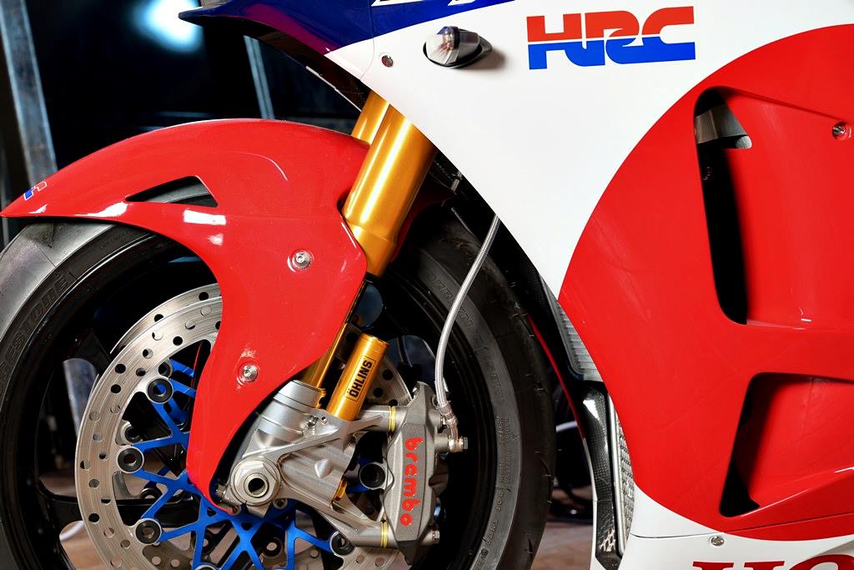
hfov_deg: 28.8
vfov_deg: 19.5
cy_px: 285
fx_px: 1661
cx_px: 427
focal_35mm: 70
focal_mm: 70
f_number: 7.1
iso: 640
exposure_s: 1/13
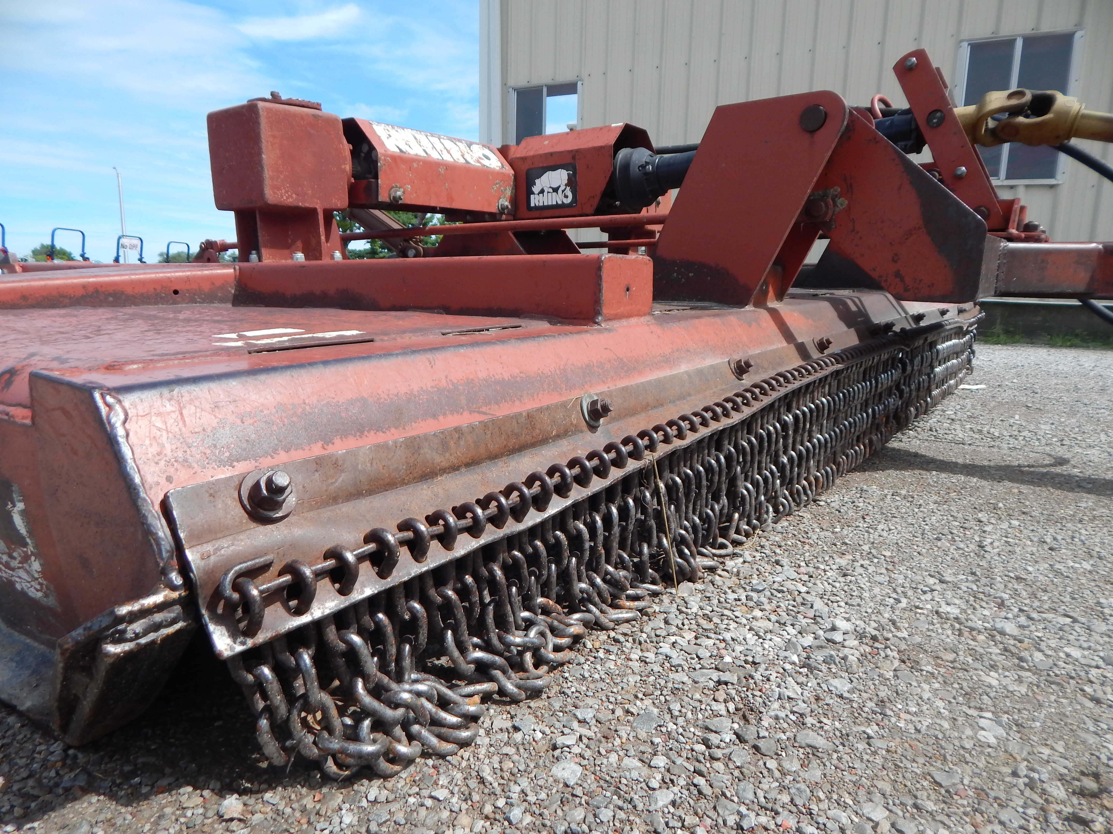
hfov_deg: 76.4
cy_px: 417
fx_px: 707
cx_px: 556
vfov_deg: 61.1
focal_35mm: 22
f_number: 6
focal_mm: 4
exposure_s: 1/400
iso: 125
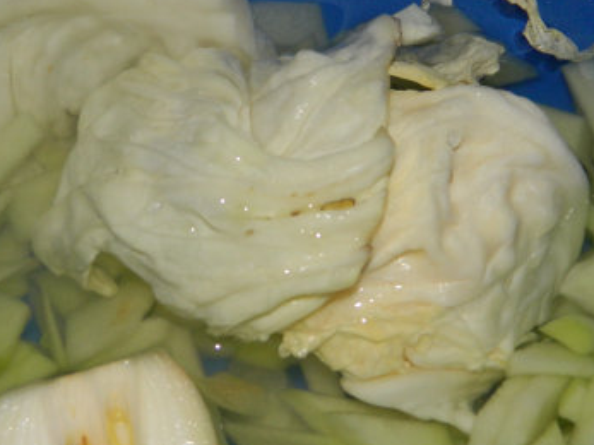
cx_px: 243
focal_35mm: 83
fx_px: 1424
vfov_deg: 17.7
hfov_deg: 23.5
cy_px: 288
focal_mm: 8.4
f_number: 10.2
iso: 200
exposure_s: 1/50
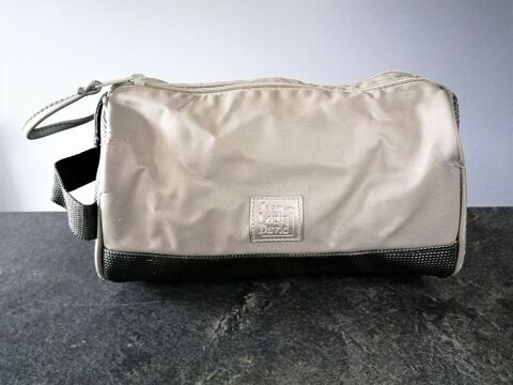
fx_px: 385
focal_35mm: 26
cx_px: 256
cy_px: 192
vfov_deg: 53.1
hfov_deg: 67.3
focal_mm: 3.46
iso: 1000
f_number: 1.8
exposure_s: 1/14.3
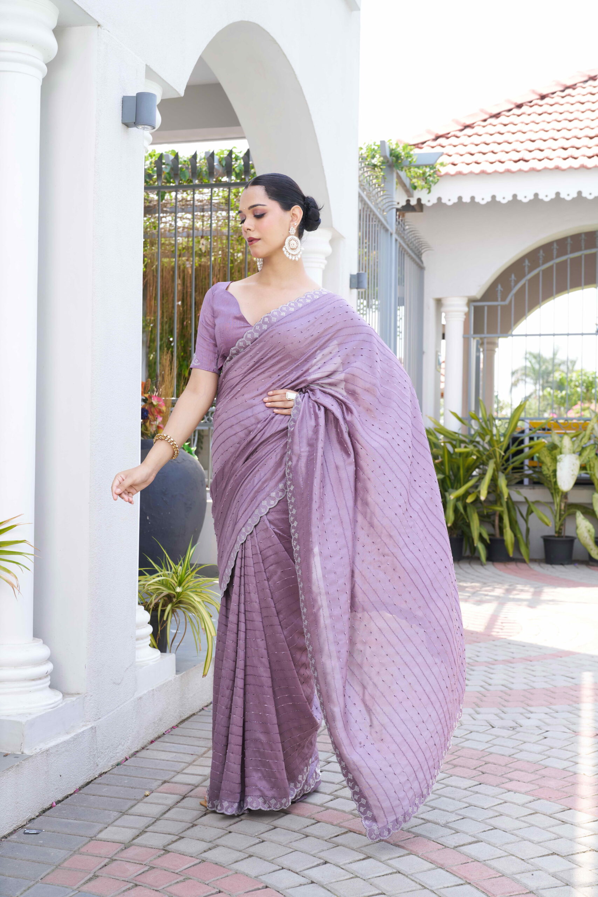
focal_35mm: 43
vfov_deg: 45.4
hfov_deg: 31.2
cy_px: 448
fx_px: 1071
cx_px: 299
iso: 250
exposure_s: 1/200
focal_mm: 43
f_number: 5.6
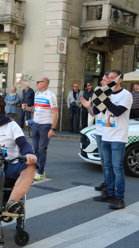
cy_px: 124
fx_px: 485
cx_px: -37
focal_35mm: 74
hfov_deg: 15.6
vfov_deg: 28.6
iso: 160
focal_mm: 47
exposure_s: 1/400
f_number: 2.8
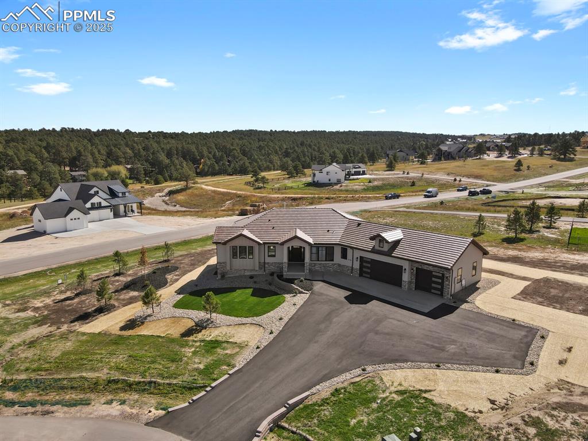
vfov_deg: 56.8
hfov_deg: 71.6
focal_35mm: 24
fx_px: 408
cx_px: 294
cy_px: 220
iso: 100
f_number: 2.8
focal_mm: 4.5
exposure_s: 1/500
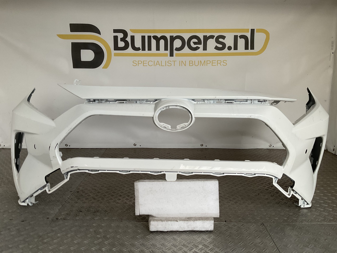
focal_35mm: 29
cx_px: 168
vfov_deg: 48.2
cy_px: 126
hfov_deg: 61.7
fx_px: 282
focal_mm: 3
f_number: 1.8
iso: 40
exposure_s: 1/100
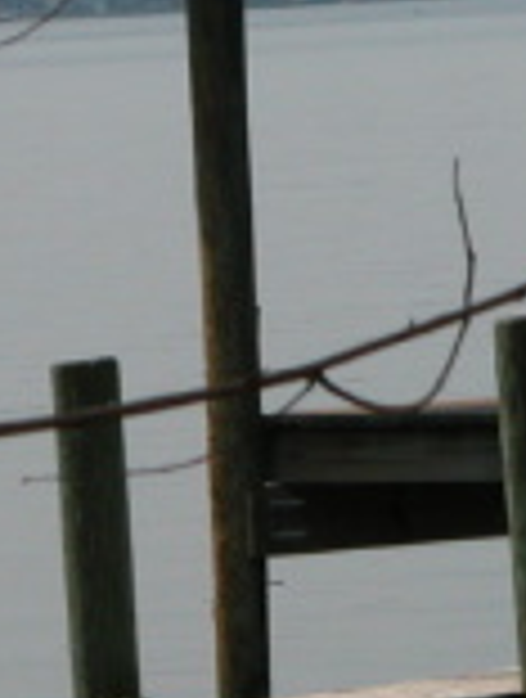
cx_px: 989
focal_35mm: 686
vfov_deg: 2.9
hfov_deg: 2.2
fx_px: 13842
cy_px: -374
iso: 100
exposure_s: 1/565
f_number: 7.8
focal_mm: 37.7
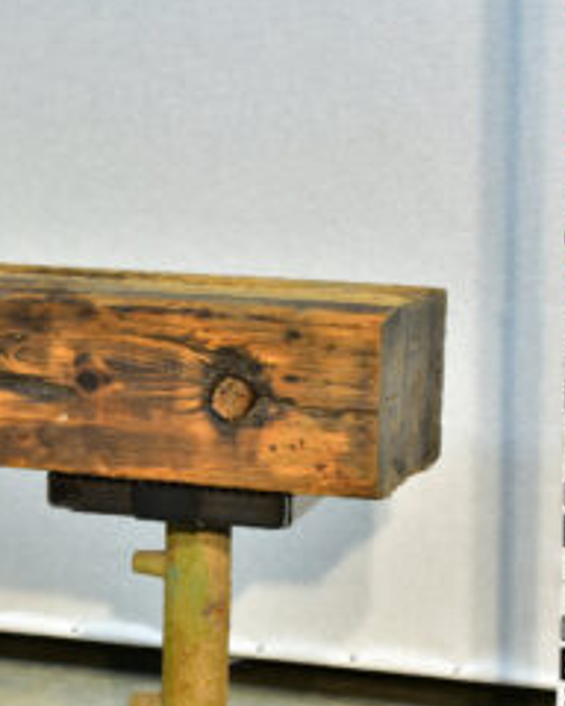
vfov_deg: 14.1
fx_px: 2843
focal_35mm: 136
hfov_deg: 11.1
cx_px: -109
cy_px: 515
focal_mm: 58
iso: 500
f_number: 20
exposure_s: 1/5
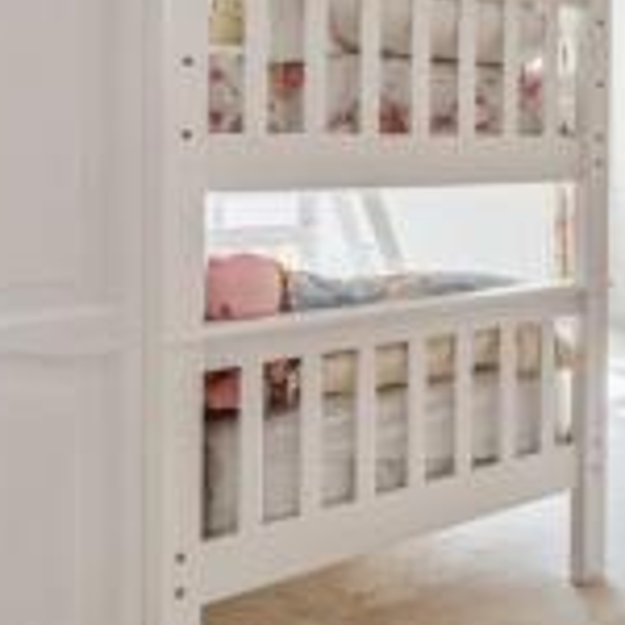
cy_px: 148
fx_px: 878
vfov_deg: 38.1
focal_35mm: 43
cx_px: 733
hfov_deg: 32.8
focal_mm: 16
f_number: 5
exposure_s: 1/80
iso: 640
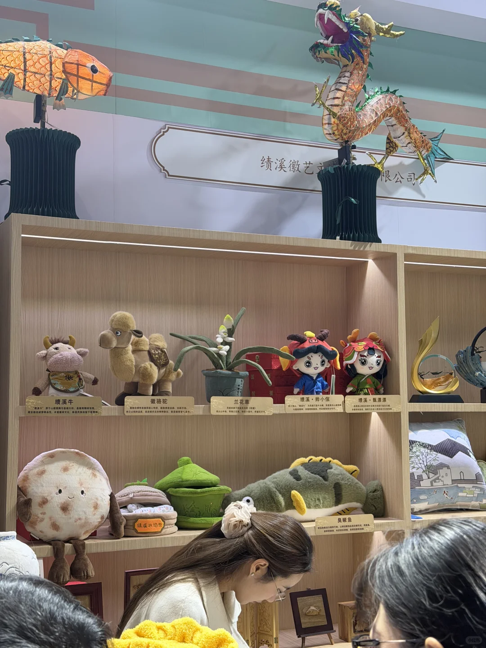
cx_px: 243
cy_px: 324
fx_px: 899
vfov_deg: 39.7
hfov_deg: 30.3
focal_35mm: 48
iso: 80
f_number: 1.78
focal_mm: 6.76
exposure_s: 1/122
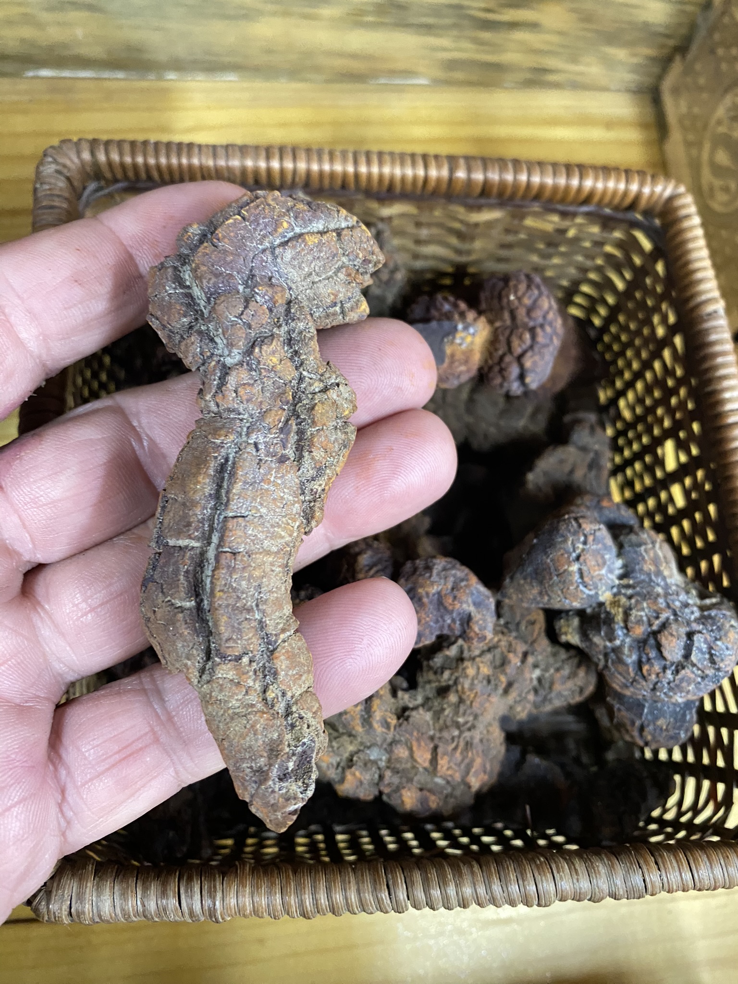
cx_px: 369
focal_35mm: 25
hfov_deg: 54.9
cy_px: 492
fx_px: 711
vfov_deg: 69.4
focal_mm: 4.25
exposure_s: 1/40
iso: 400
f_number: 1.8
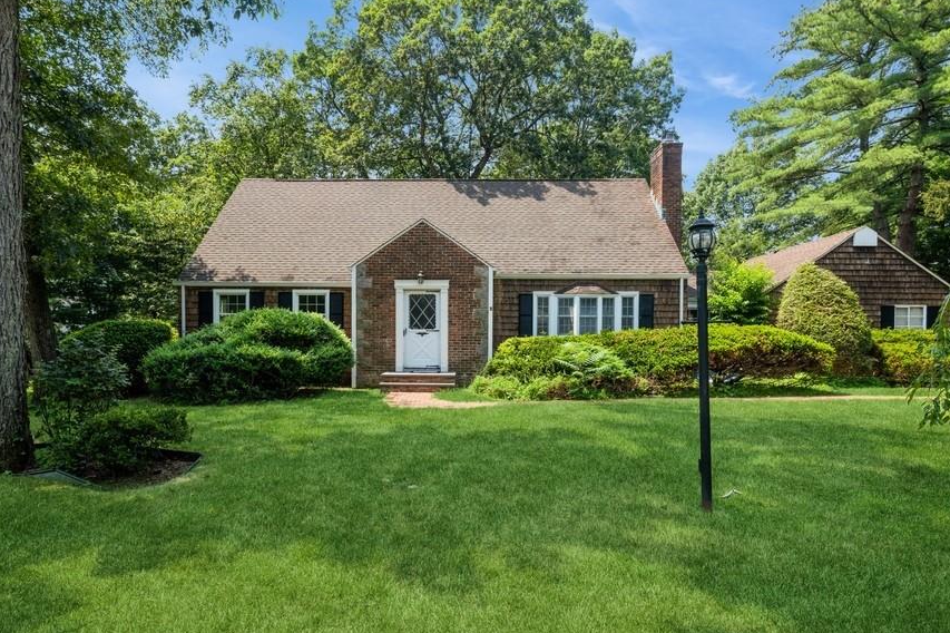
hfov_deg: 86.9
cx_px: 460
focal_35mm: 19
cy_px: 330
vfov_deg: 64.5
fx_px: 501
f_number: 11
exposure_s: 1/200
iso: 400
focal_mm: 18
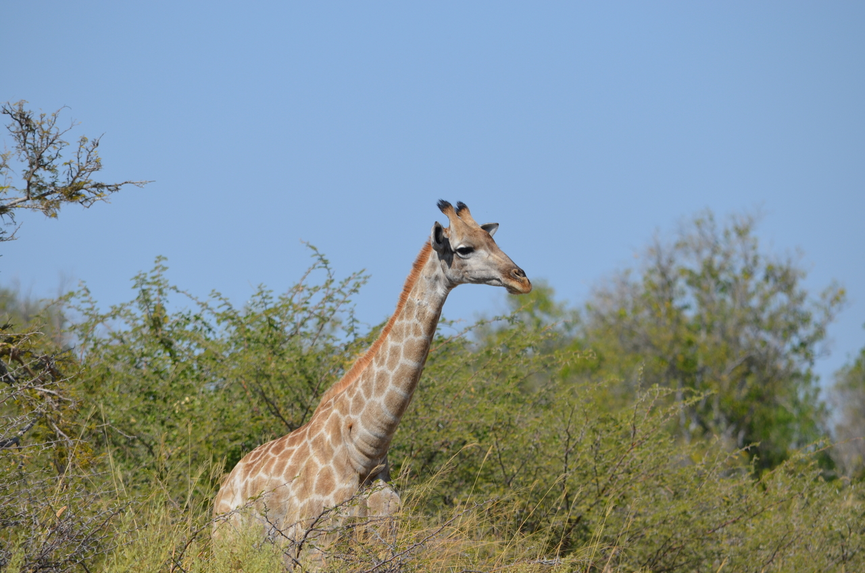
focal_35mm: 450
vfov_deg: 3.0
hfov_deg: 4.6
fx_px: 10791
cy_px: 286
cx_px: 432
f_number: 7.1
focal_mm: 300
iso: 200
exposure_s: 1/800
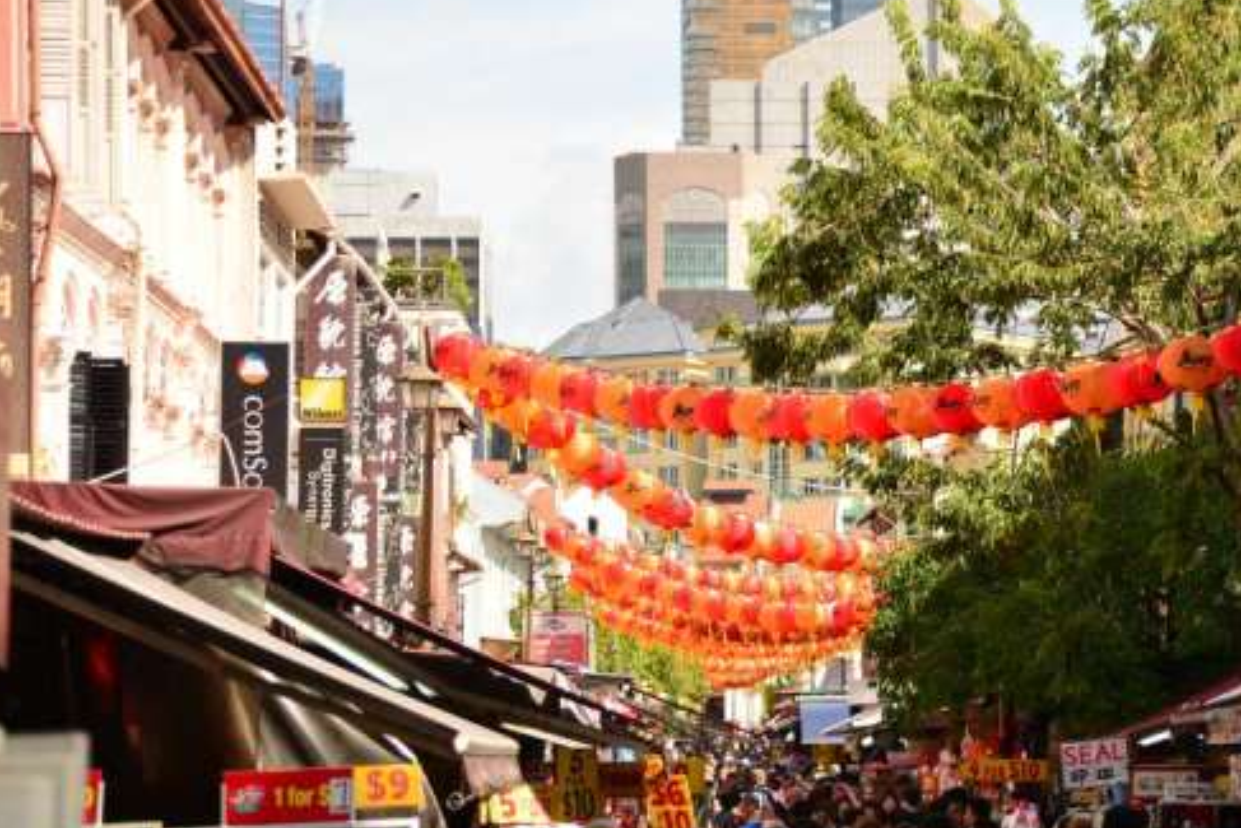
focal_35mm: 115
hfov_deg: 17.7
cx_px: 917
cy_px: 354
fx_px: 3965
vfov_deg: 11.9
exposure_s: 1/200
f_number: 4
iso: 100
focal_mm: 70
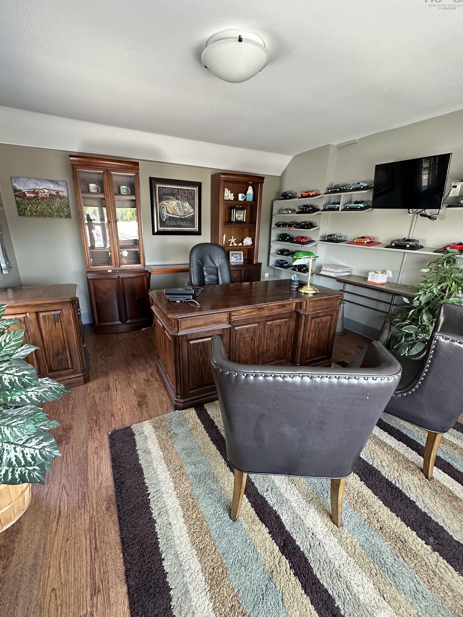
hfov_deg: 81.7
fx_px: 267
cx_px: 226
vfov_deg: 98.2
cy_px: 312
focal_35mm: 15
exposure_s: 1/60
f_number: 2.2
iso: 320
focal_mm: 2.22
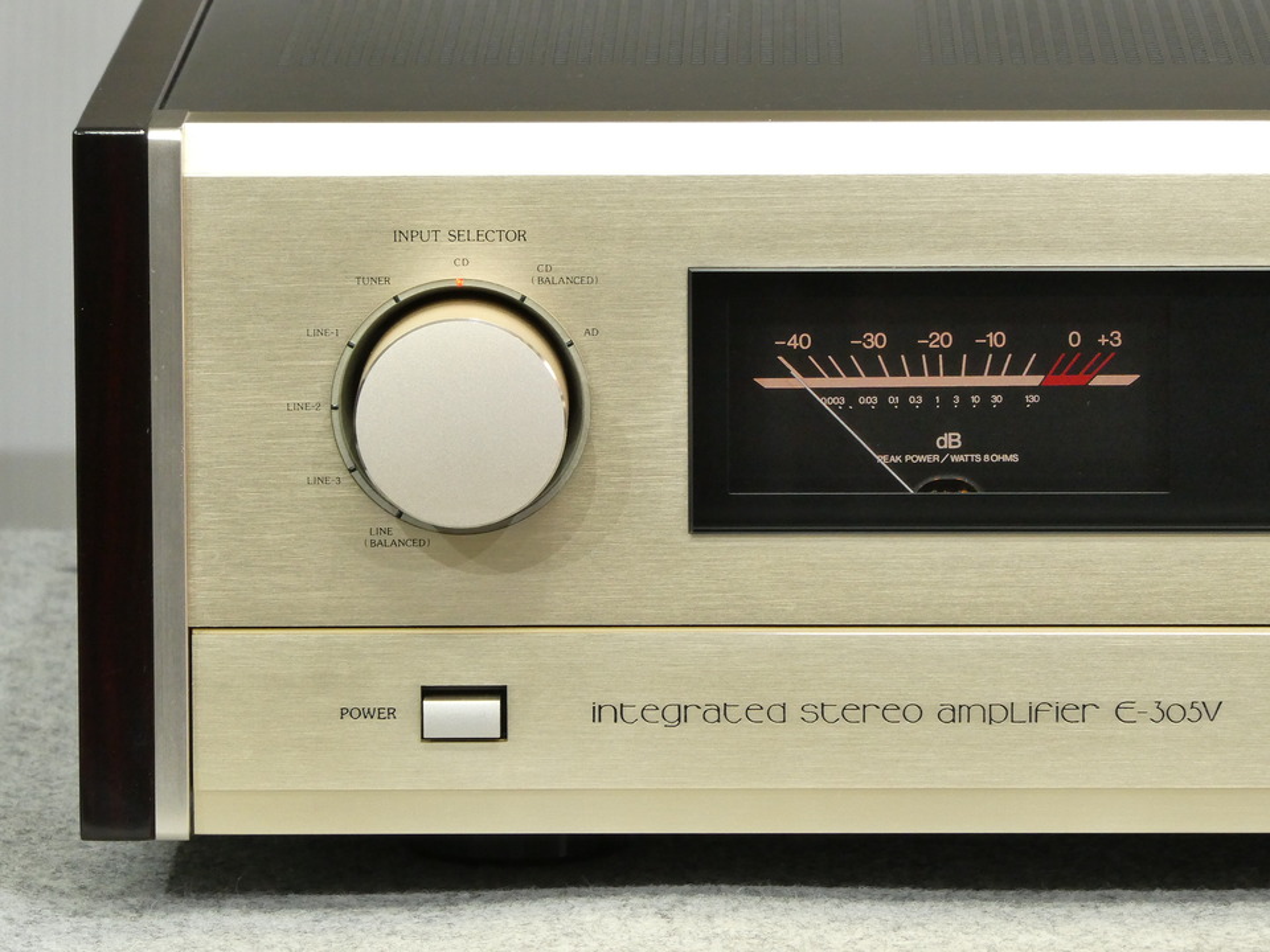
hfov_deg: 7.0
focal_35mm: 282
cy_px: 476
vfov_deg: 5.3
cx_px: 635
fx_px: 10346
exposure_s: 1/8
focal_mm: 50.5
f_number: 5.7
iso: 400
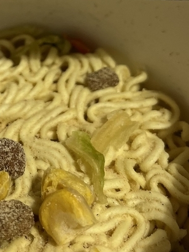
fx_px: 554
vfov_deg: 24.9
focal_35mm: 76
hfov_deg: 18.9
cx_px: 9
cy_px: 22
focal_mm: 5.1
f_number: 1.6
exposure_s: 1/100
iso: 125
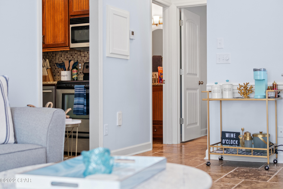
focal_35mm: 52
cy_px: 94
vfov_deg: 25.8
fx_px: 413
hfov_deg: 37.9
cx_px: 142
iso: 800
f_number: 2.8
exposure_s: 1/60
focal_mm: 35
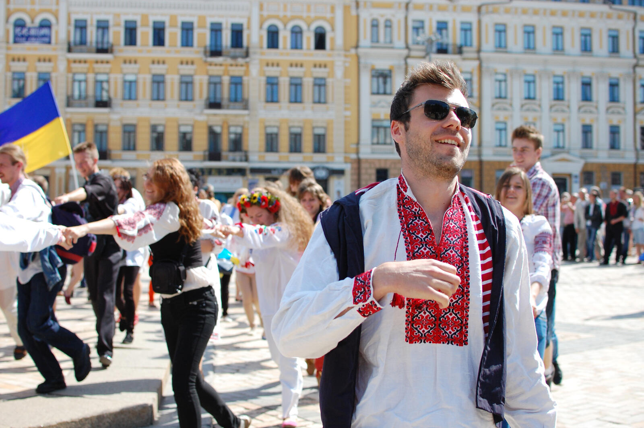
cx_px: 322
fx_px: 938
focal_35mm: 52
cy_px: 214
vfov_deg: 25.7
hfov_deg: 37.9
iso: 400
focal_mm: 35
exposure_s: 1/2500
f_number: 3.5
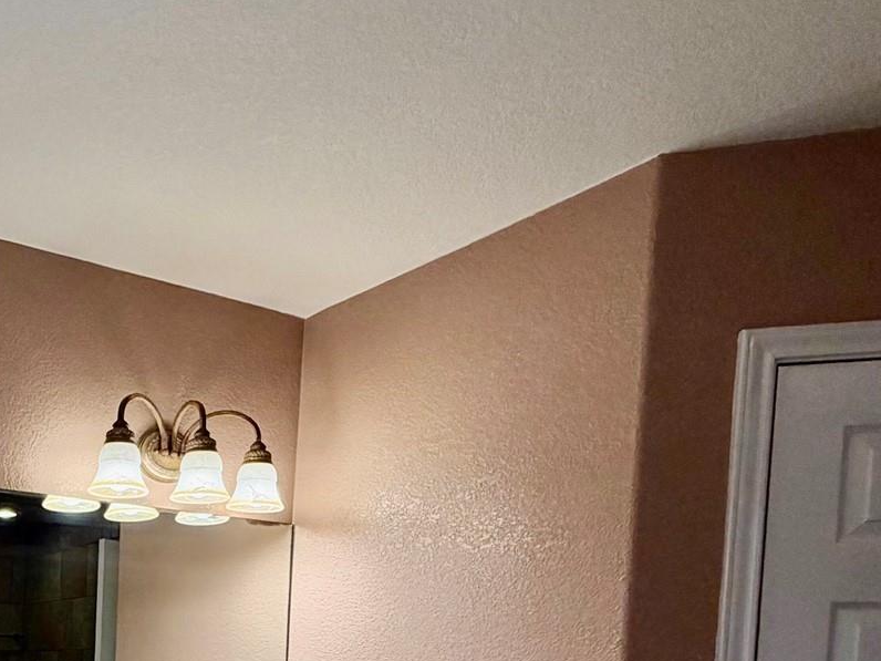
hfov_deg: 44.8
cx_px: 31
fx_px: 916
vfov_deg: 34.9
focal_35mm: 36
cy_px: 703
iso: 100
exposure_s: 1/120
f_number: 2.2
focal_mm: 2.22
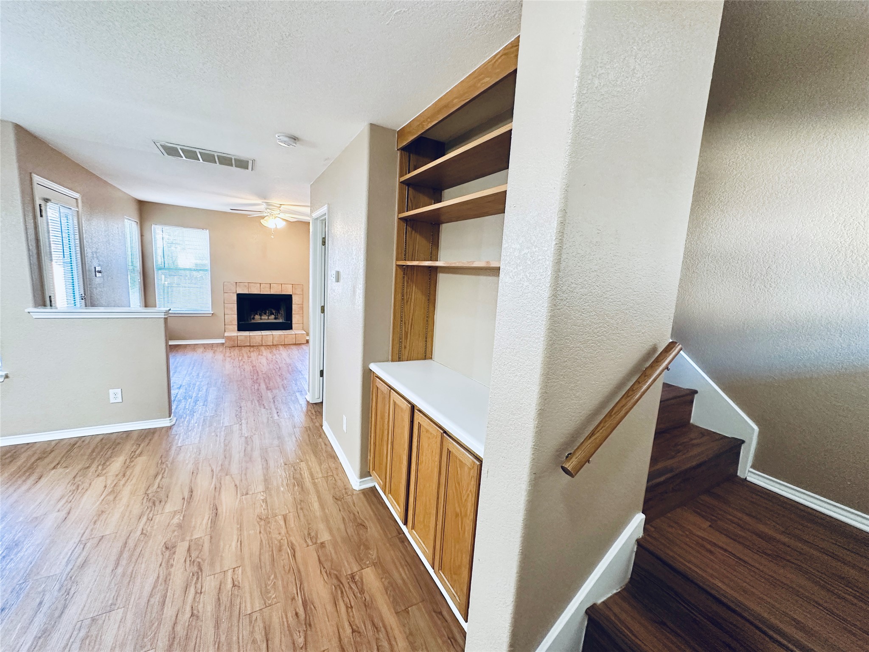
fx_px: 351
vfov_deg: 85.7
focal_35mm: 14
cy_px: 326
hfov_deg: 102.1
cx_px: 434
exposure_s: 1/60
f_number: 2.2
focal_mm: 2.22
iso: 320
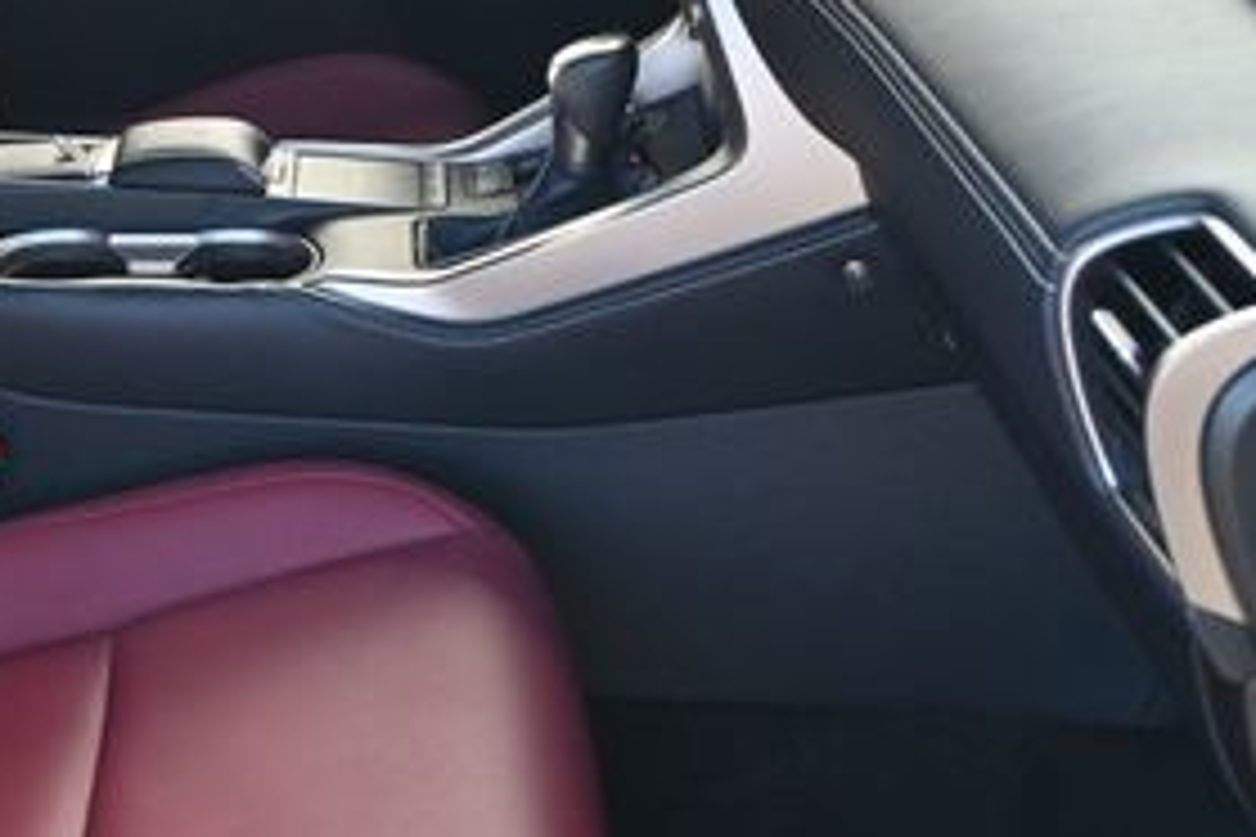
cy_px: 148
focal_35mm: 72
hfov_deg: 25.7
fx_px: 2517
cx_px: -167
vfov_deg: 18.7
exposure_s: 1/125
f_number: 4
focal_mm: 21
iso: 400
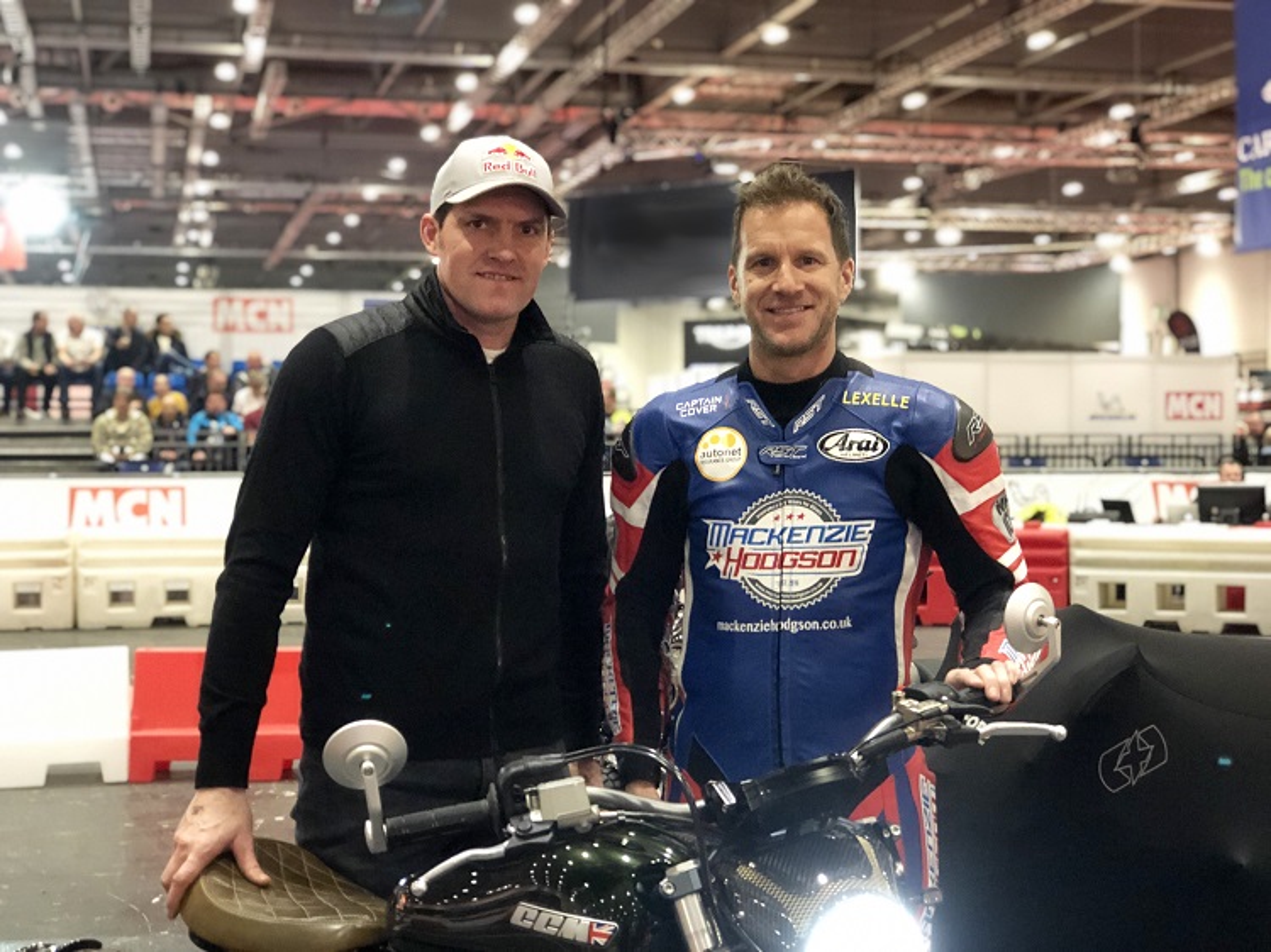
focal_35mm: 57
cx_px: 636
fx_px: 2092
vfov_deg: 25.6
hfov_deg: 33.8
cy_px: 476
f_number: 2.8
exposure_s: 1/33
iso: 800
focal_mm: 6.6
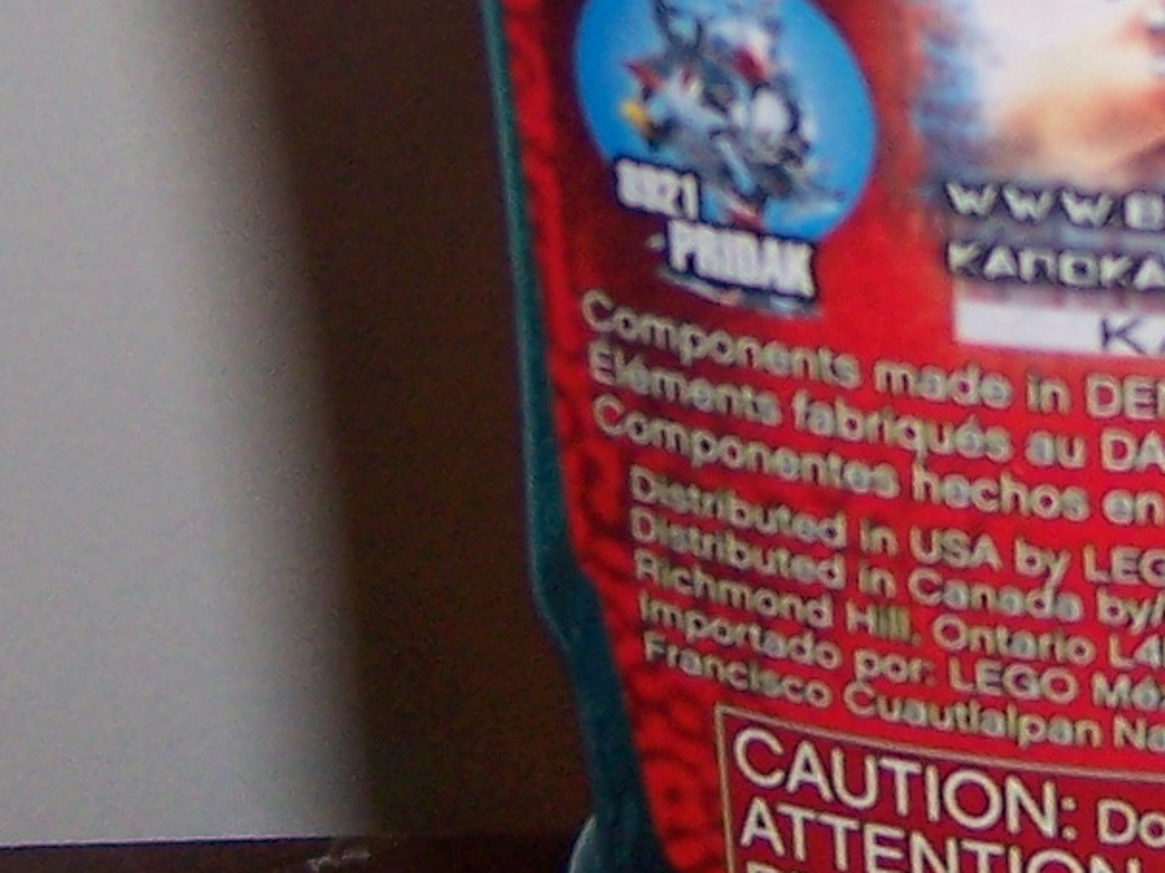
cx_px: 1253
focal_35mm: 140
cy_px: -17
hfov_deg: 13.8
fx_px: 4711
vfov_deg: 10.5
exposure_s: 1/60
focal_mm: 5.5
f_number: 2.8
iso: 140
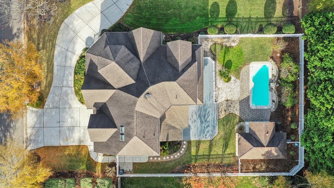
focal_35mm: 30
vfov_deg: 38.8
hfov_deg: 64.3
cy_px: 112
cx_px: 168
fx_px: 266
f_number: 4.5
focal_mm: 10.26
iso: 100
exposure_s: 1/120
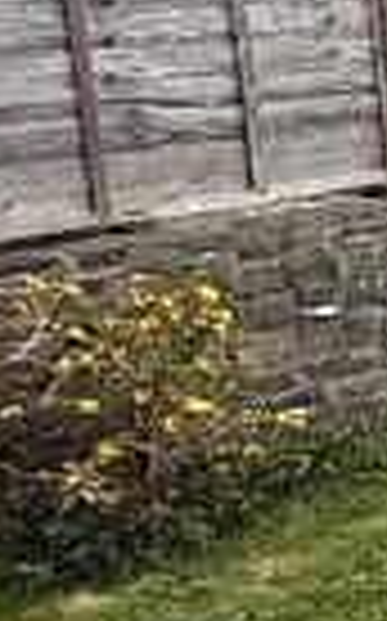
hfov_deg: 7.5
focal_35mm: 110
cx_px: 1611
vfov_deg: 19.0
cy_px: 324
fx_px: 1860
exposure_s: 1/249
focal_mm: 2.22
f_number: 2.2
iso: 50
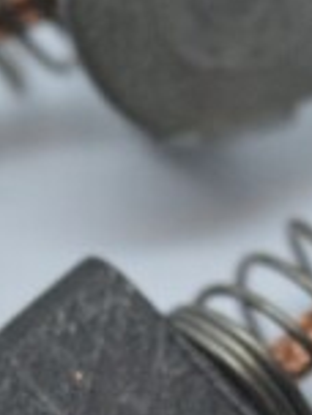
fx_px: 4522
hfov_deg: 3.9
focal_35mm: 376
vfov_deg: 5.3
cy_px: 326
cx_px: 60
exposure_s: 1/80
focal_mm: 55
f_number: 5.6
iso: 400
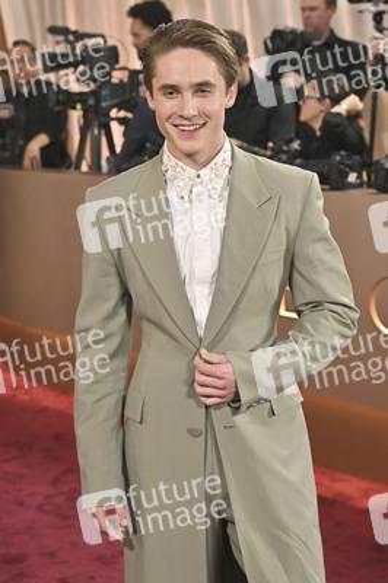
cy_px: 292
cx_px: 194
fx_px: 1182
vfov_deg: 27.7
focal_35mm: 73
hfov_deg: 18.6
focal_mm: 73
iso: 2500
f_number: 5.6
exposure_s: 1/320
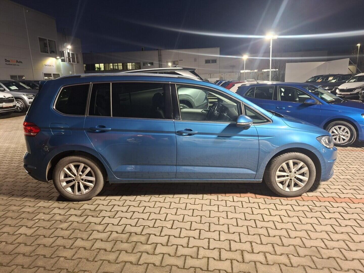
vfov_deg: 58.9
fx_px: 242
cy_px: 136
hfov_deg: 73.9
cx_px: 182
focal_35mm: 23
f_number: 1.8
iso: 320
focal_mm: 5.54
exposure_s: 1/50
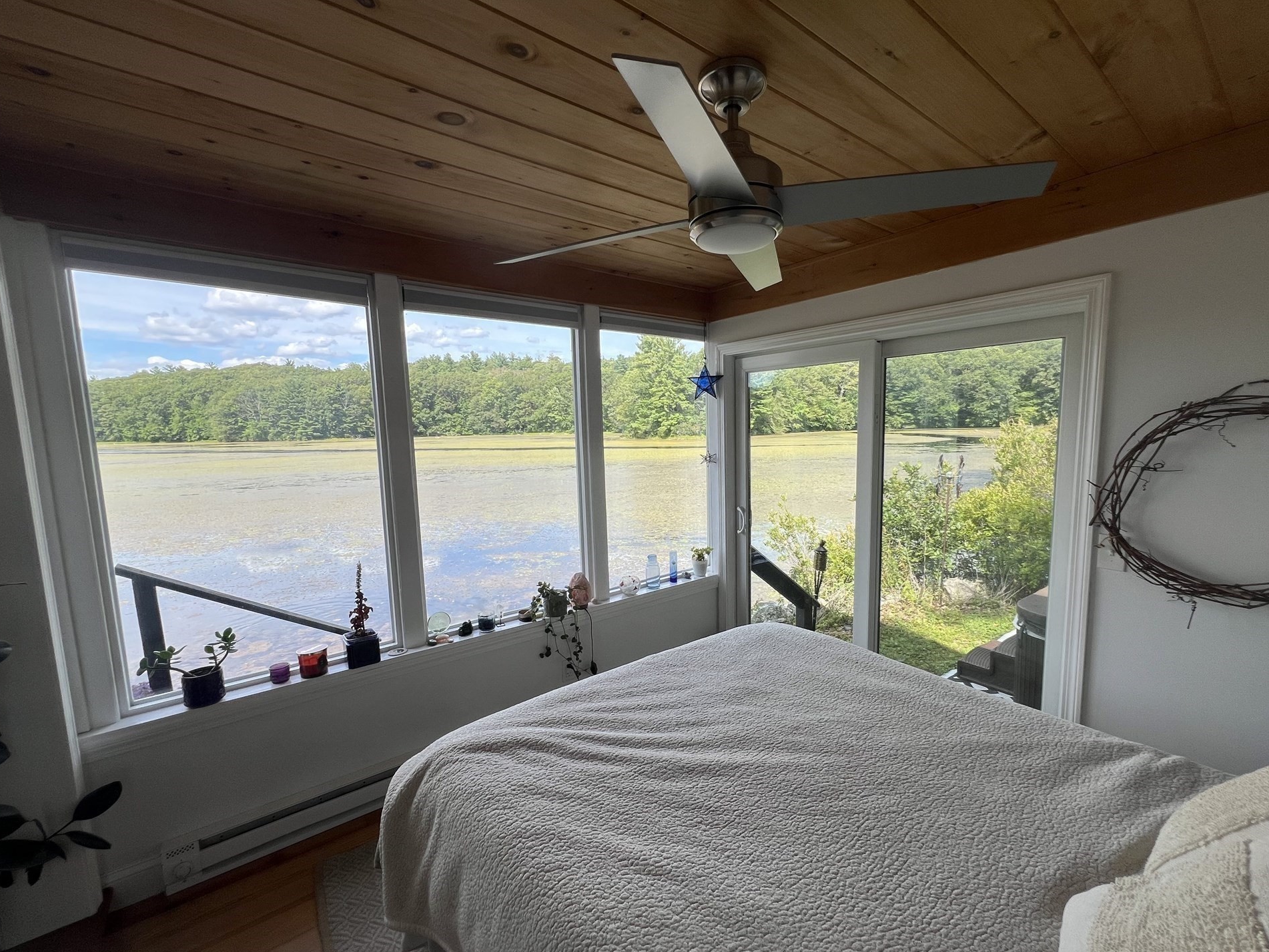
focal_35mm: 14
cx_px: 674
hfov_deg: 101.9
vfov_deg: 85.6
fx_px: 513
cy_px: 490
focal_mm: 1.57
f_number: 1.8
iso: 32
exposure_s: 1/444
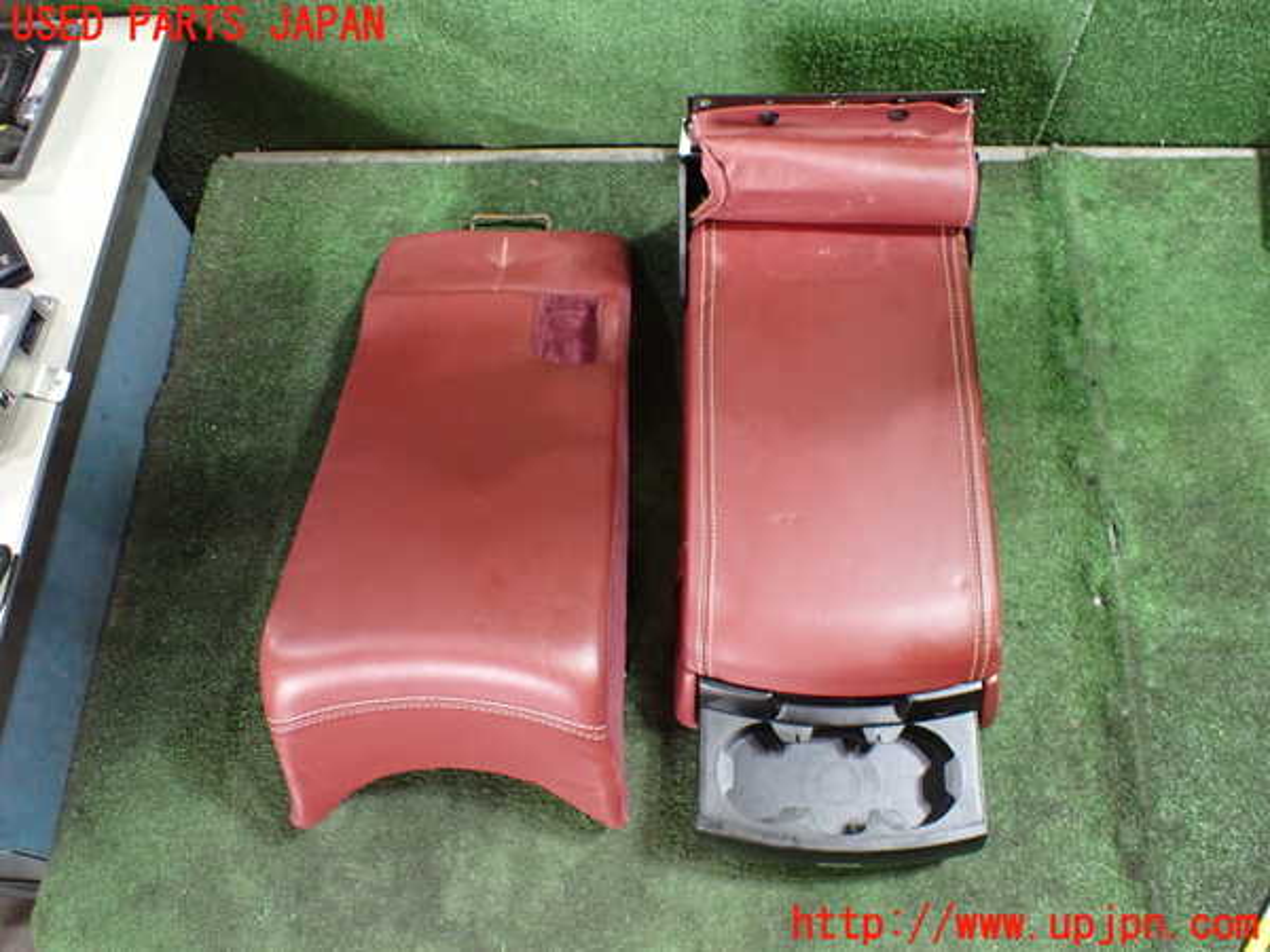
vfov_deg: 46.8
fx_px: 1101
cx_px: 635
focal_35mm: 30
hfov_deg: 60.0
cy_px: 476
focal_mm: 5.4
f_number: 2.3
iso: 800
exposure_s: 1/60
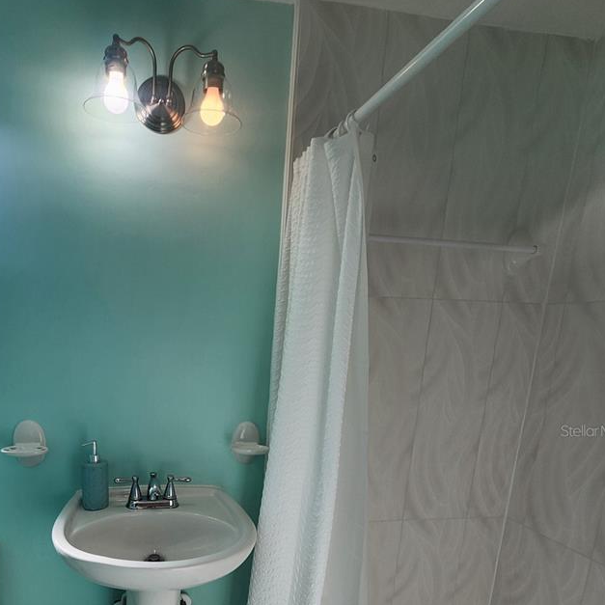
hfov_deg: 67.4
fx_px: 435
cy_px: 430
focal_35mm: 22
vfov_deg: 66.6
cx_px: 195
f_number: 2.2
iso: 50
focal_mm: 2.2
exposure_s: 1/198
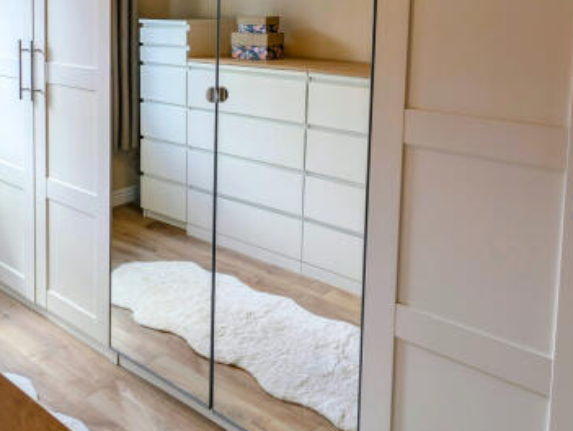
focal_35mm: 35
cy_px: 66
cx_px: 232
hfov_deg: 52.3
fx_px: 580
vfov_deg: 38.7
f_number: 1.95
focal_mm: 2.23
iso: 43
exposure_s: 1/98.9
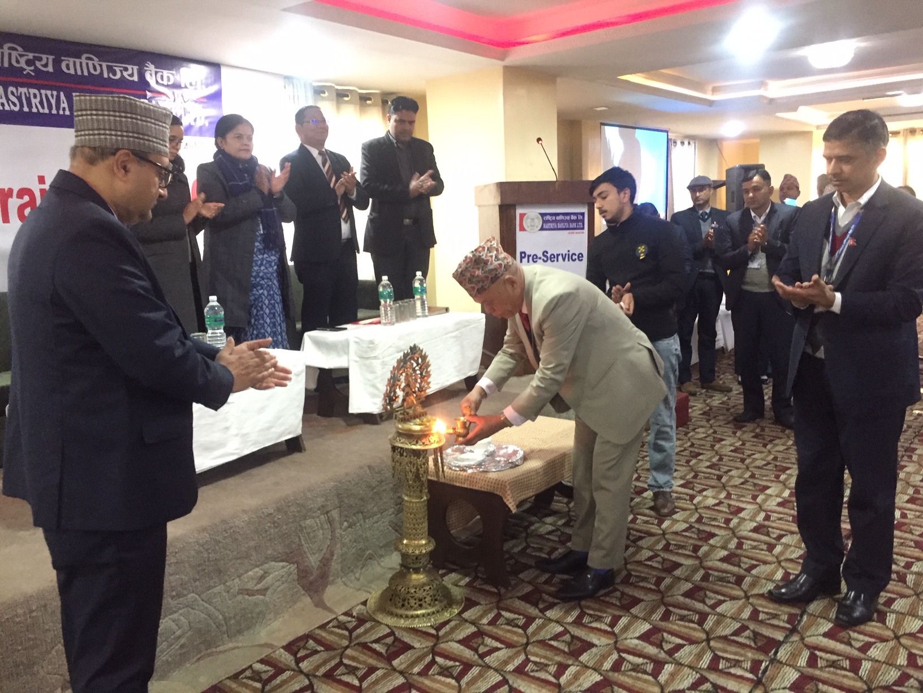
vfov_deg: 48.2
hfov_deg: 61.7
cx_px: 462
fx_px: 773
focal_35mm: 29
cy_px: 346
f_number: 2.2
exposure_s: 1/17
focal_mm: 4.15
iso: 320
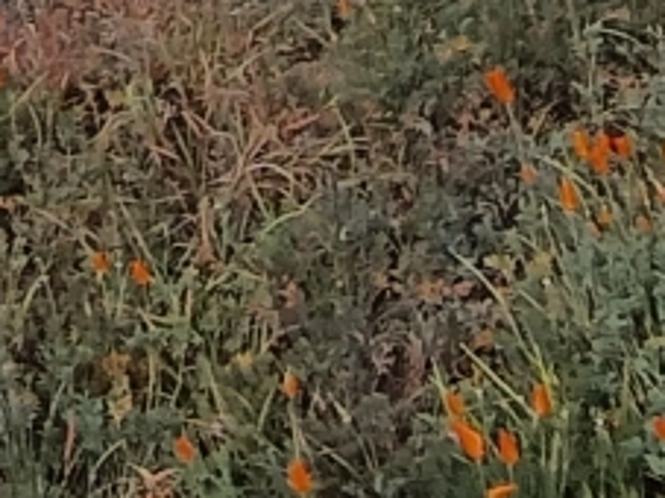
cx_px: -281
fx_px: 1805
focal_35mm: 94
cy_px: -687
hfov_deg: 18.8
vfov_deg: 12.4
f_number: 2.2
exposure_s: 1/933
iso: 103
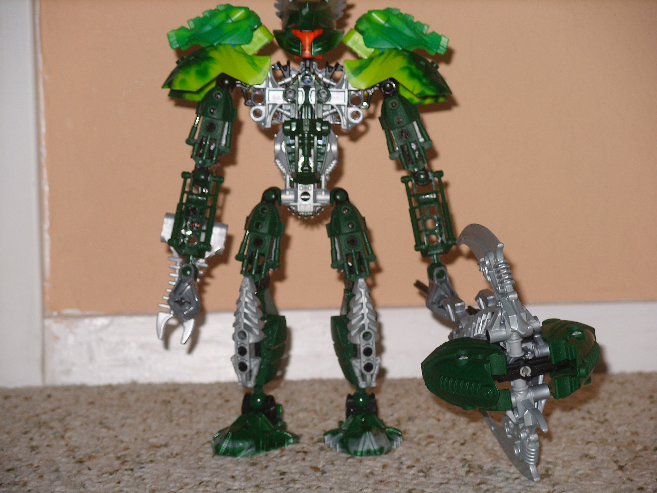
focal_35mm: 113
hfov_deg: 17.4
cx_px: 328
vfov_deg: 13.1
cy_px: 246
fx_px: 2145
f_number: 3.6
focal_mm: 23.31
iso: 50
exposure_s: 1/148
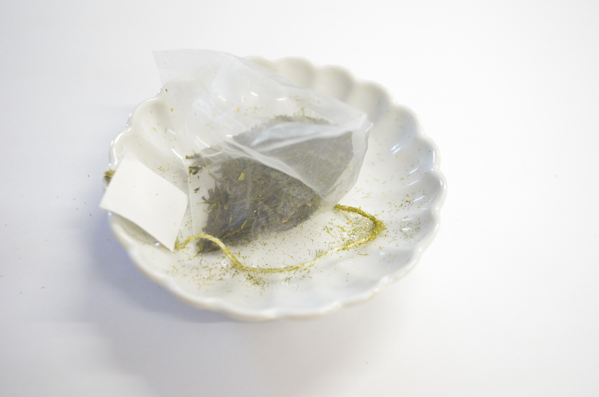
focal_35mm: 36
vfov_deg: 36.7
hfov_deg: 53.2
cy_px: 198
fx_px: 598
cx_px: 300
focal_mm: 24
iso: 3200
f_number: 4.5
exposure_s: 1/125
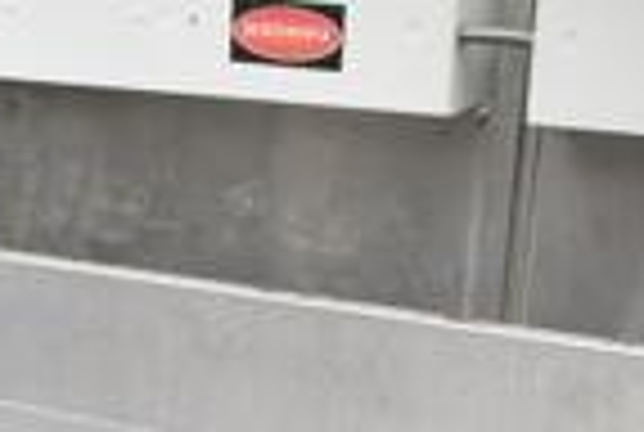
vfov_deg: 10.9
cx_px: -68
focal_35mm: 115
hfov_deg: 17.2
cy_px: 882
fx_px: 2061
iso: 100
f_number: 5
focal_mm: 18
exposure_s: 1/100
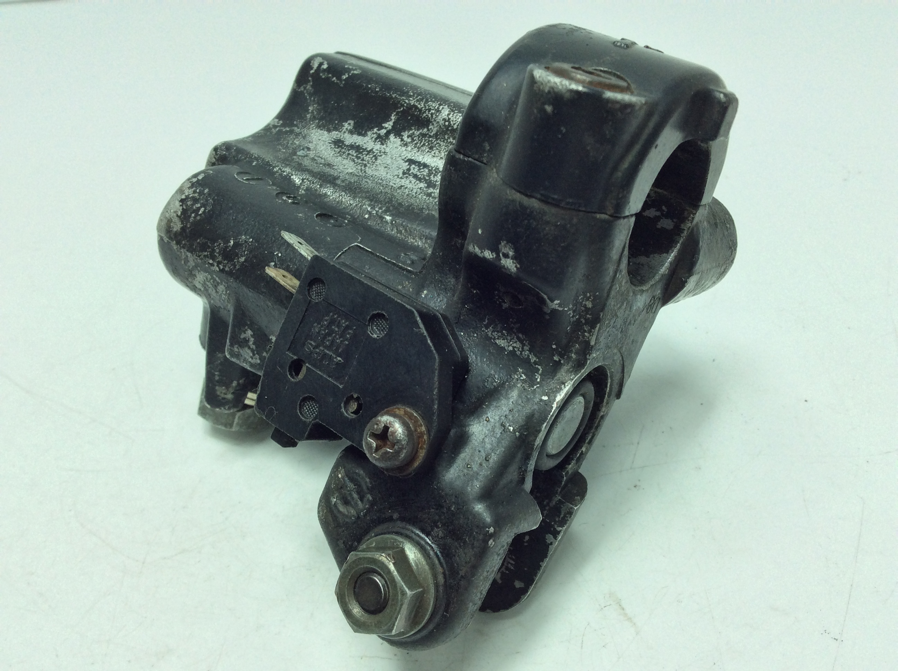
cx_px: 449
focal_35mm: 32
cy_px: 336
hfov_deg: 56.9
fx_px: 829
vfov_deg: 44.1
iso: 32
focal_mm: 3.3
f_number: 2.4
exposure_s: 1/276
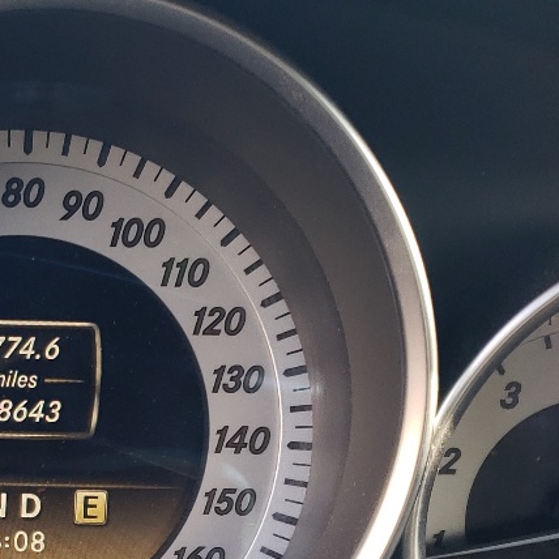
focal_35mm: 86
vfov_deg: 19.3
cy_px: 622
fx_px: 1571
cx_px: -31
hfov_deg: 19.4
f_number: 1.5
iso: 50
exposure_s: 1/111
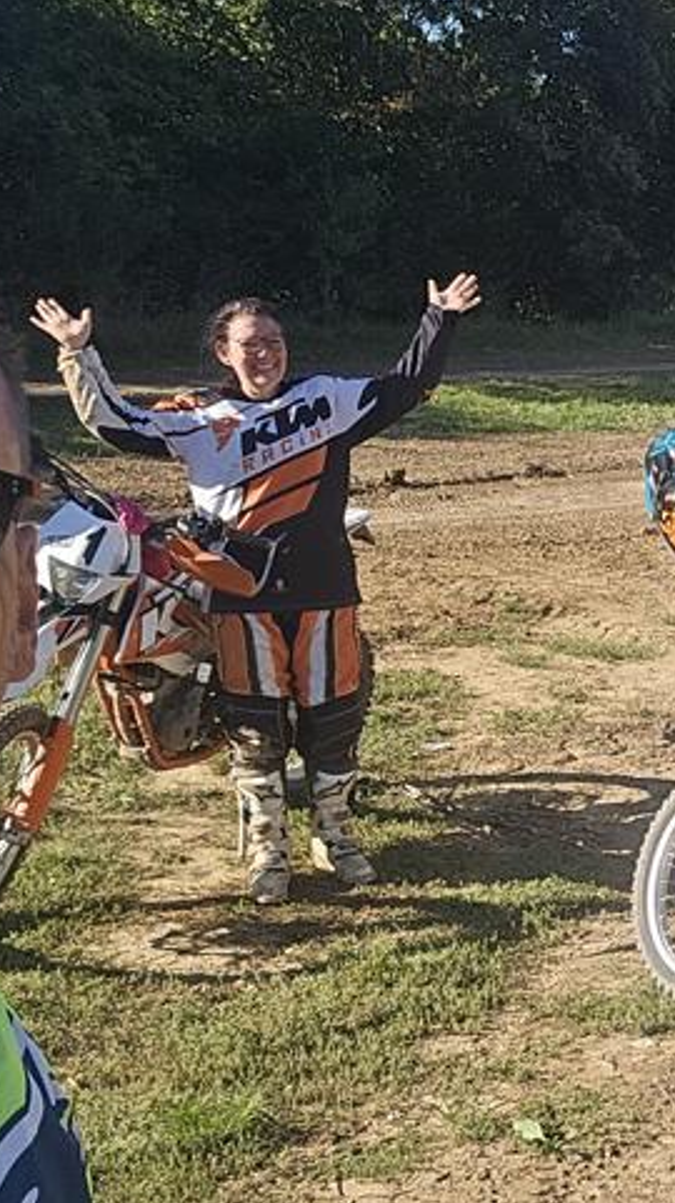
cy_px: 790
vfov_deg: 35.7
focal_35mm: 58
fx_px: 1848
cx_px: 840
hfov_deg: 19.3
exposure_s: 1/494
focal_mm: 3.3
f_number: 2.2
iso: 25
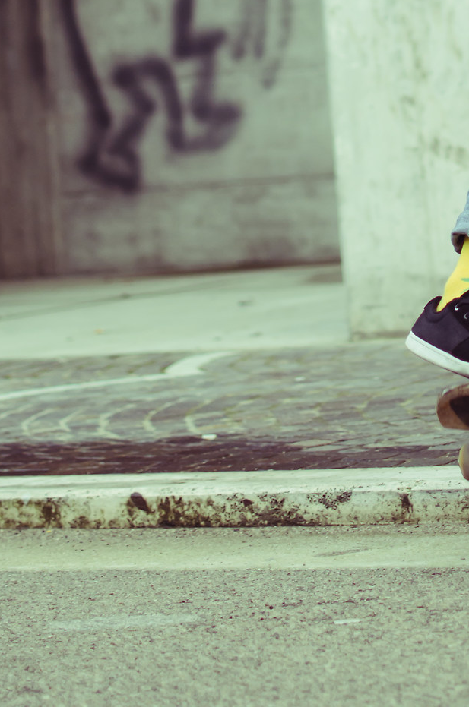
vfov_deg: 14.8
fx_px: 2654
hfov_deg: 10.0
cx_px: 430
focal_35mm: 135
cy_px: -107
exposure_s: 1/800
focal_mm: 35
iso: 400
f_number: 1.8
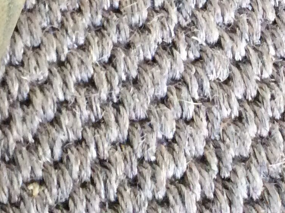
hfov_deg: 15.9
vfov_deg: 12.3
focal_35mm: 111
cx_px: -172
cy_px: -156
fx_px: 913
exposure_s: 1/25
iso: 250
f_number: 2.4
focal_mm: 3.3
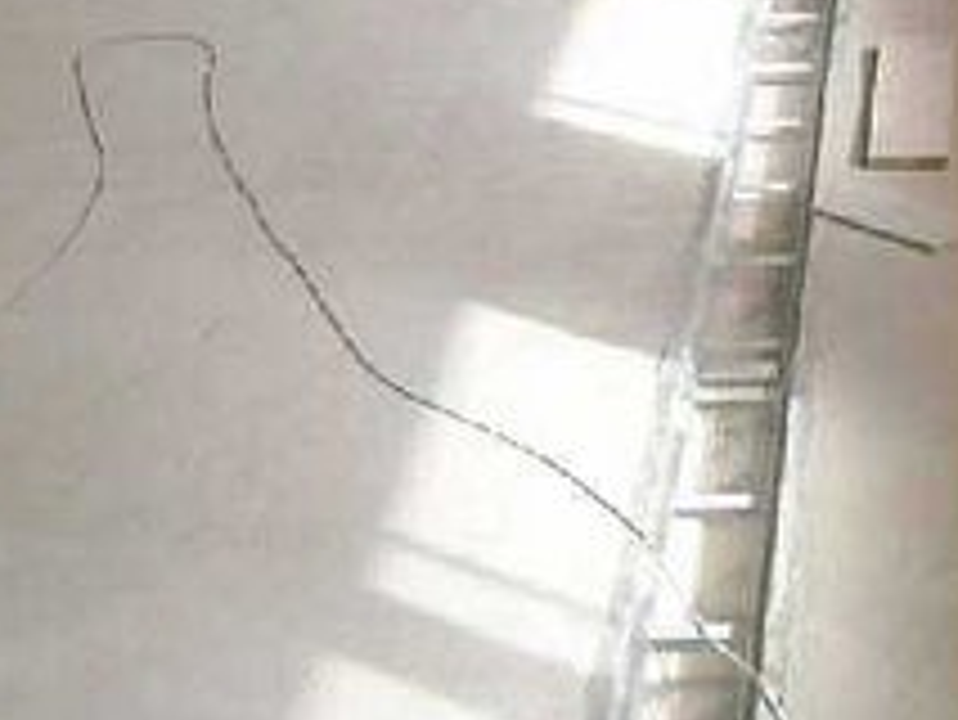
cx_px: 787
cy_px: -22
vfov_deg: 14.0
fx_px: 2880
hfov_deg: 18.7
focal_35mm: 104
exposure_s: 1/125
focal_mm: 7.6
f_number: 2.6
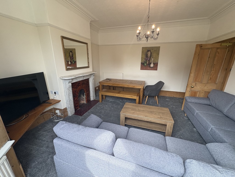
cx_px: 118
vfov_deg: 85.7
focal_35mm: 14
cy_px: 88
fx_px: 95
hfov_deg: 102.1
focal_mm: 2.22
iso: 100
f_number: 2.2
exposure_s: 1/110
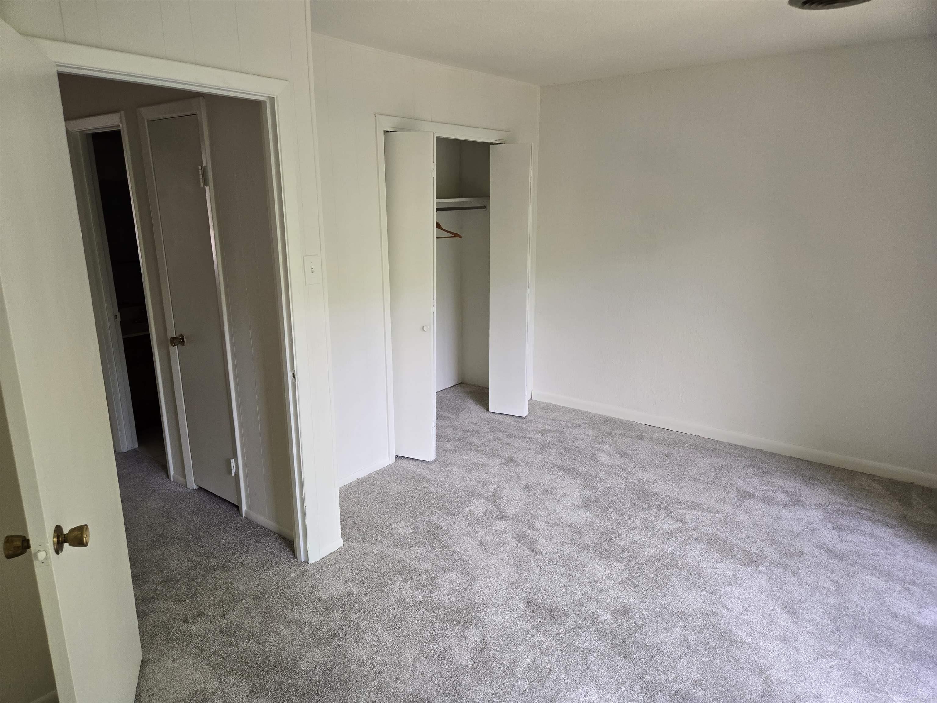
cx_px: 468
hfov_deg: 73.9
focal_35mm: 23
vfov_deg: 58.9
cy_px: 352
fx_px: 623
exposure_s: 1/180
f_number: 1.8
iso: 160
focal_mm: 5.4
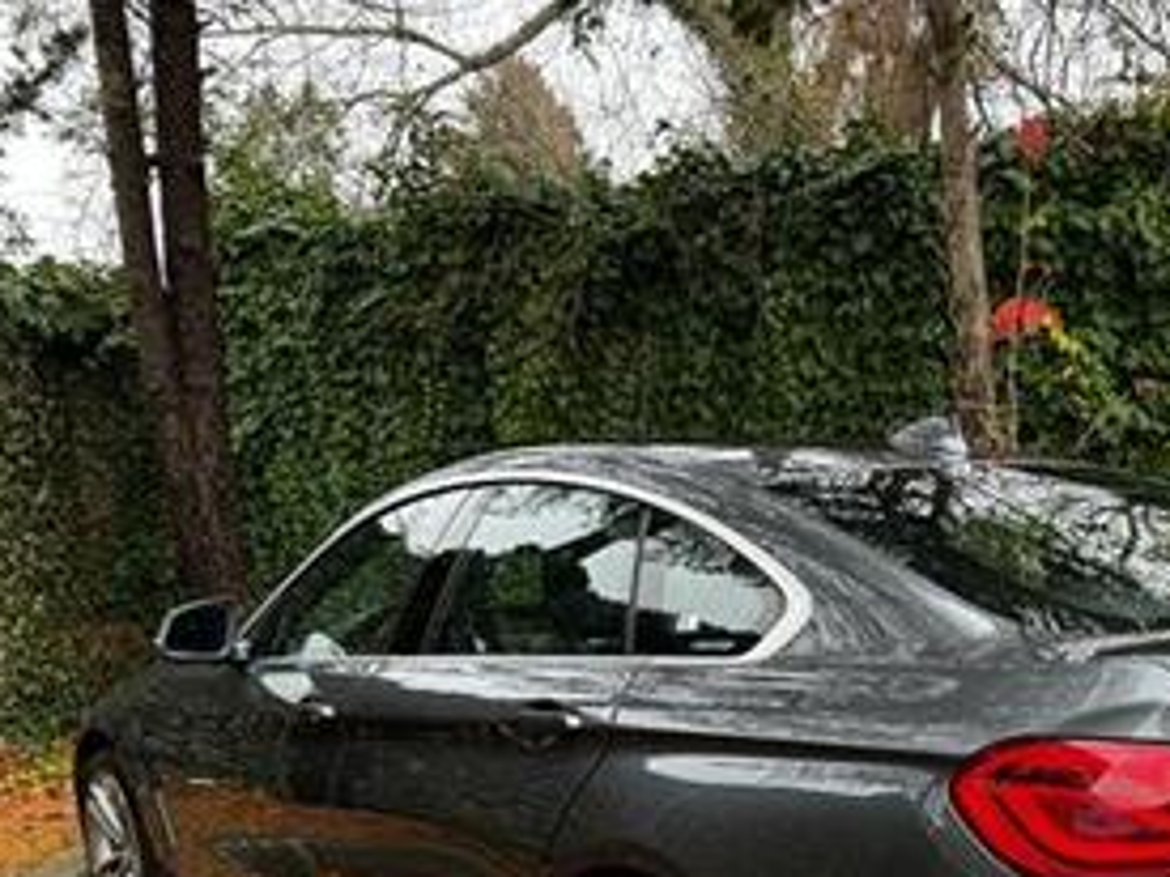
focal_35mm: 44
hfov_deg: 41.4
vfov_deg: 31.3
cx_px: 910
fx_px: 1487
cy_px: 796
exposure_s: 1/121
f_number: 1.78
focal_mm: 6.76
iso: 160
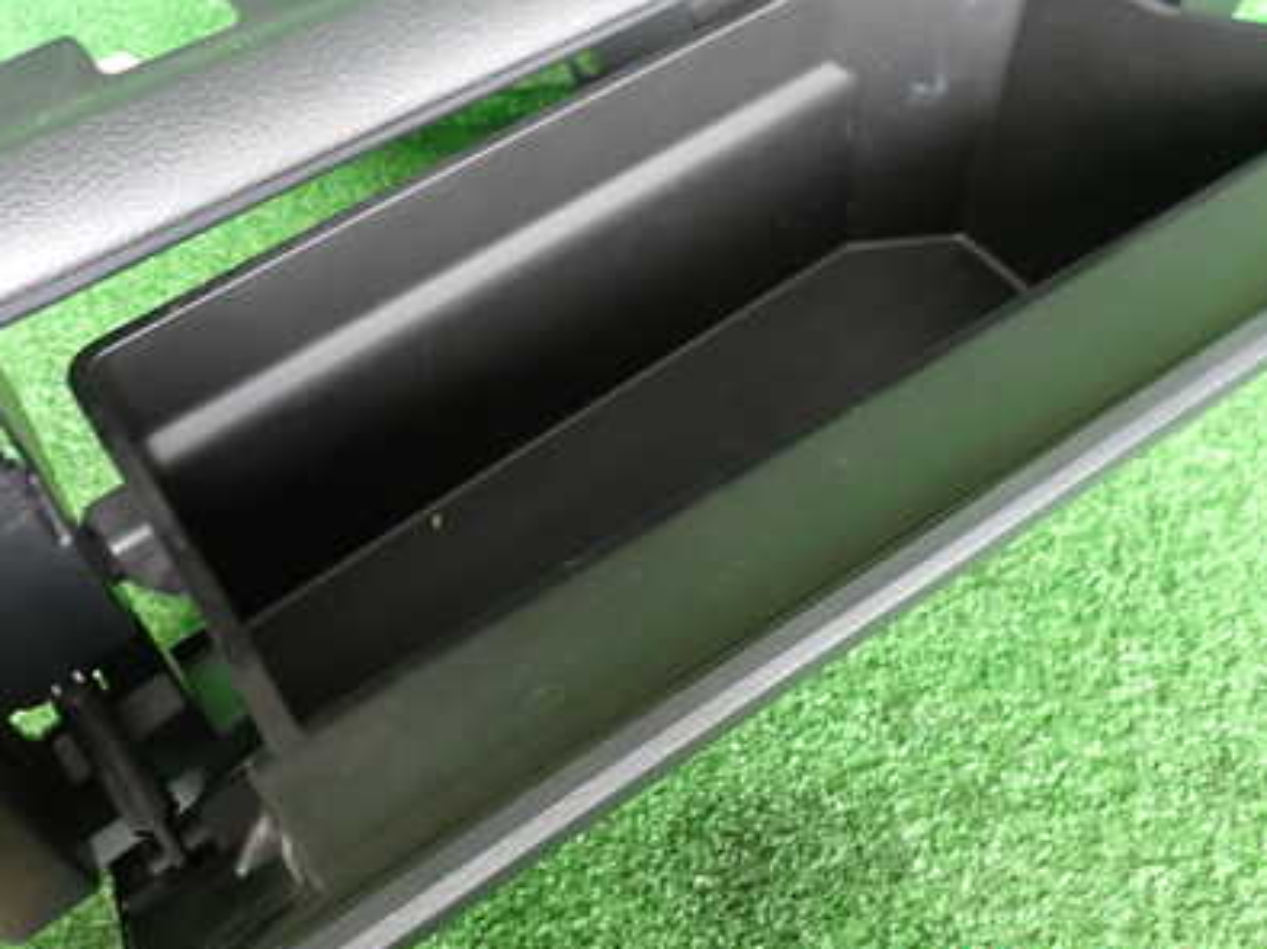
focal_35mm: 38
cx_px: 680
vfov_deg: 37.3
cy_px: 308
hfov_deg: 48.9
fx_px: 1390
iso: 250
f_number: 2
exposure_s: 1/30
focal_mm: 4.5
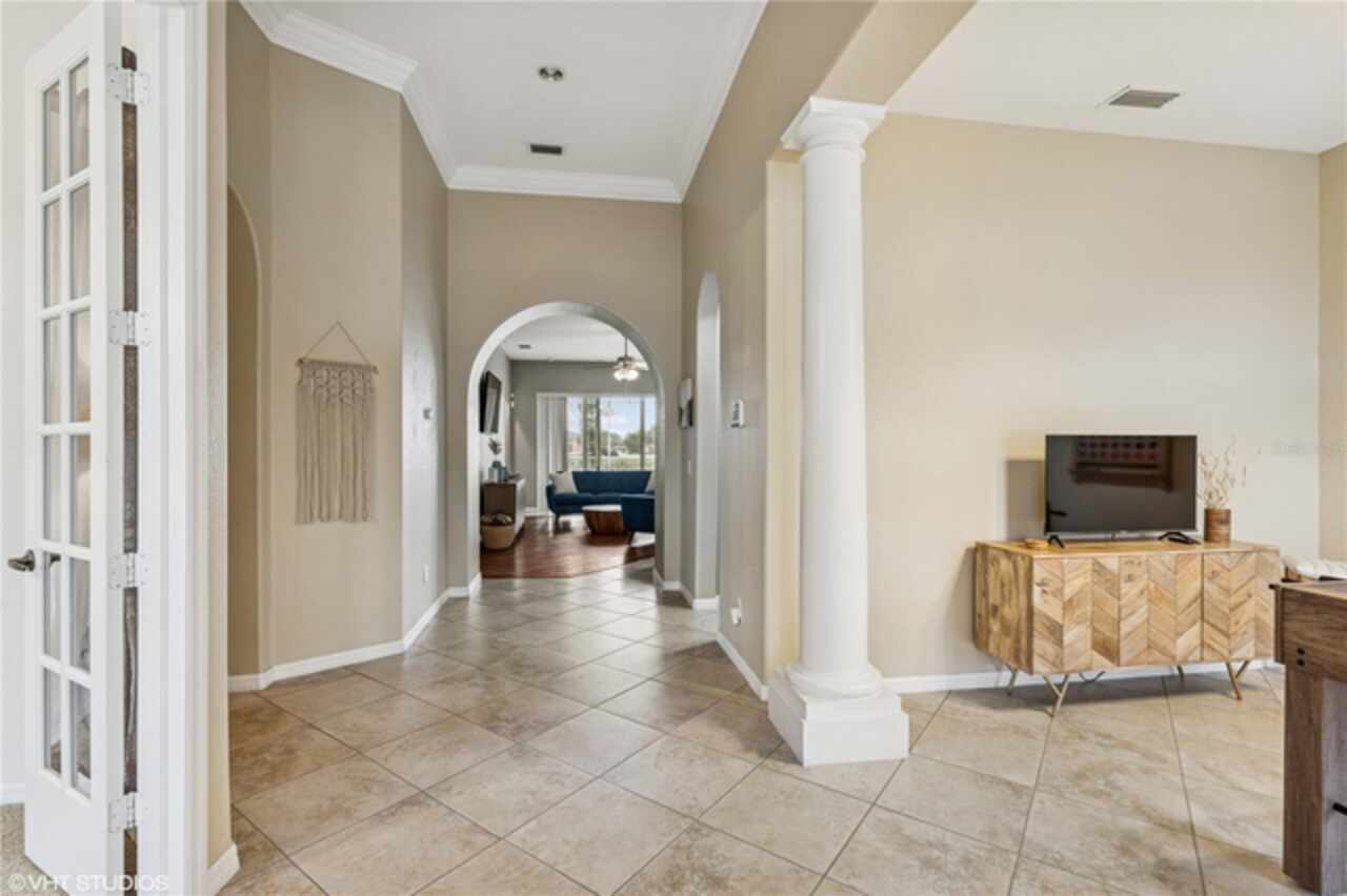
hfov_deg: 96.8
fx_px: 598
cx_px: 674
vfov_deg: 73.7
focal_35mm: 16
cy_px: 448
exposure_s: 1/3
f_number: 8
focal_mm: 16
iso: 200
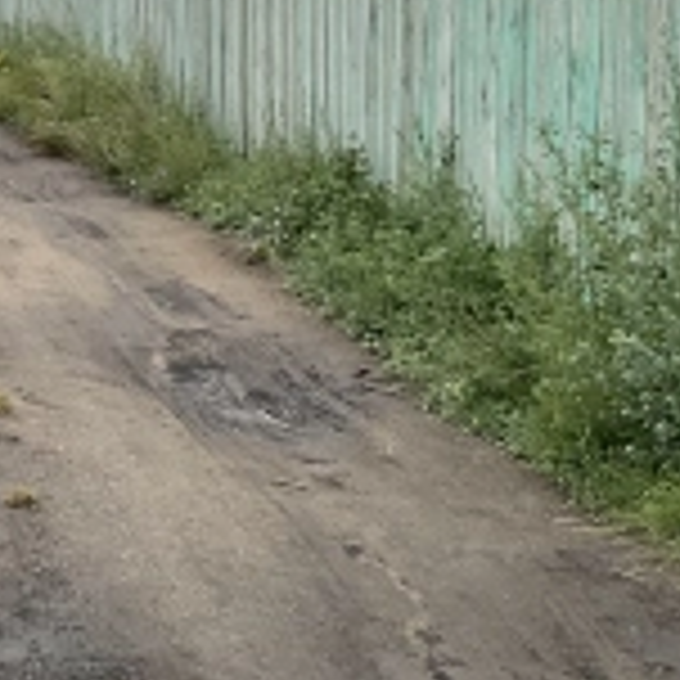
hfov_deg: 15.5
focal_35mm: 106
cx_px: -257
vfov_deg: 16.4
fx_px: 2356
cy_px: 194
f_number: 1.8
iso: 16
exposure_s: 1/1675
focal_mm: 3
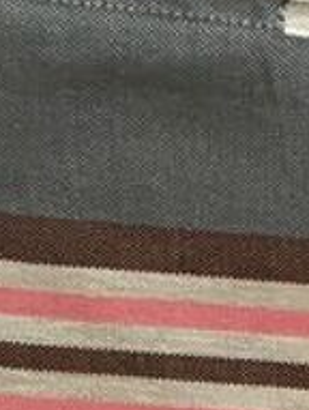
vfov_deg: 8.9
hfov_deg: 7.3
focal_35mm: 202
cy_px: 963
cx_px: 373
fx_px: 2396
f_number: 2.2
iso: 32
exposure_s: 1/33
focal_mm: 4.15
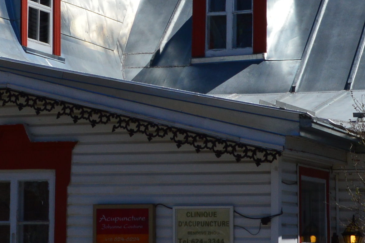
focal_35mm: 162
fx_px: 1641
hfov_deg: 12.7
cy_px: 87
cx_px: 99
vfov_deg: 8.5
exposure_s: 1/500
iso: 280
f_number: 11
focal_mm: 28
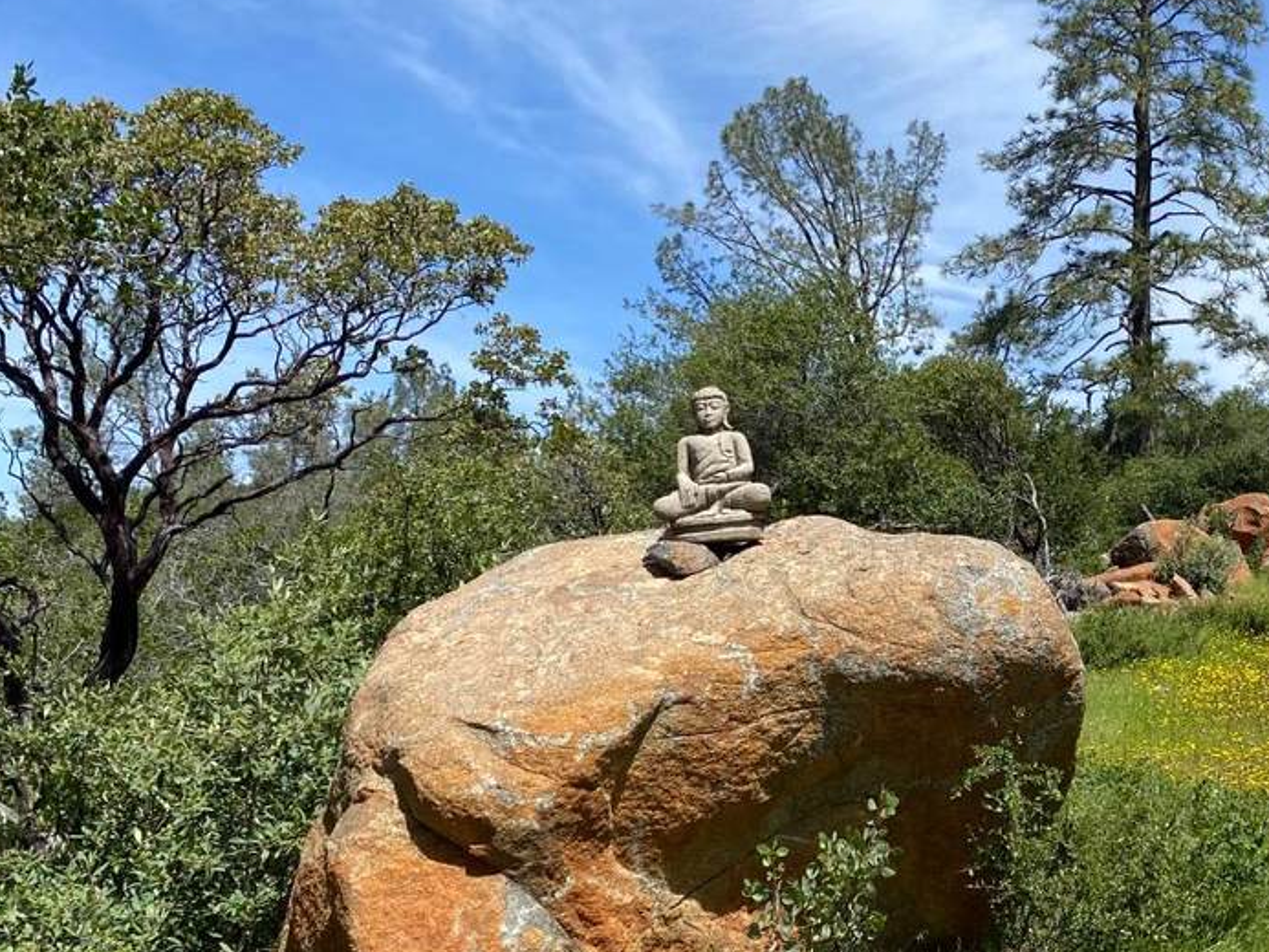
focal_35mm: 48
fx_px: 1760
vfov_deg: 30.3
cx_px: 1121
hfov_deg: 37.3
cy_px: 527
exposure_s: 1/2268
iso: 32
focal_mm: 4.25
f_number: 1.8
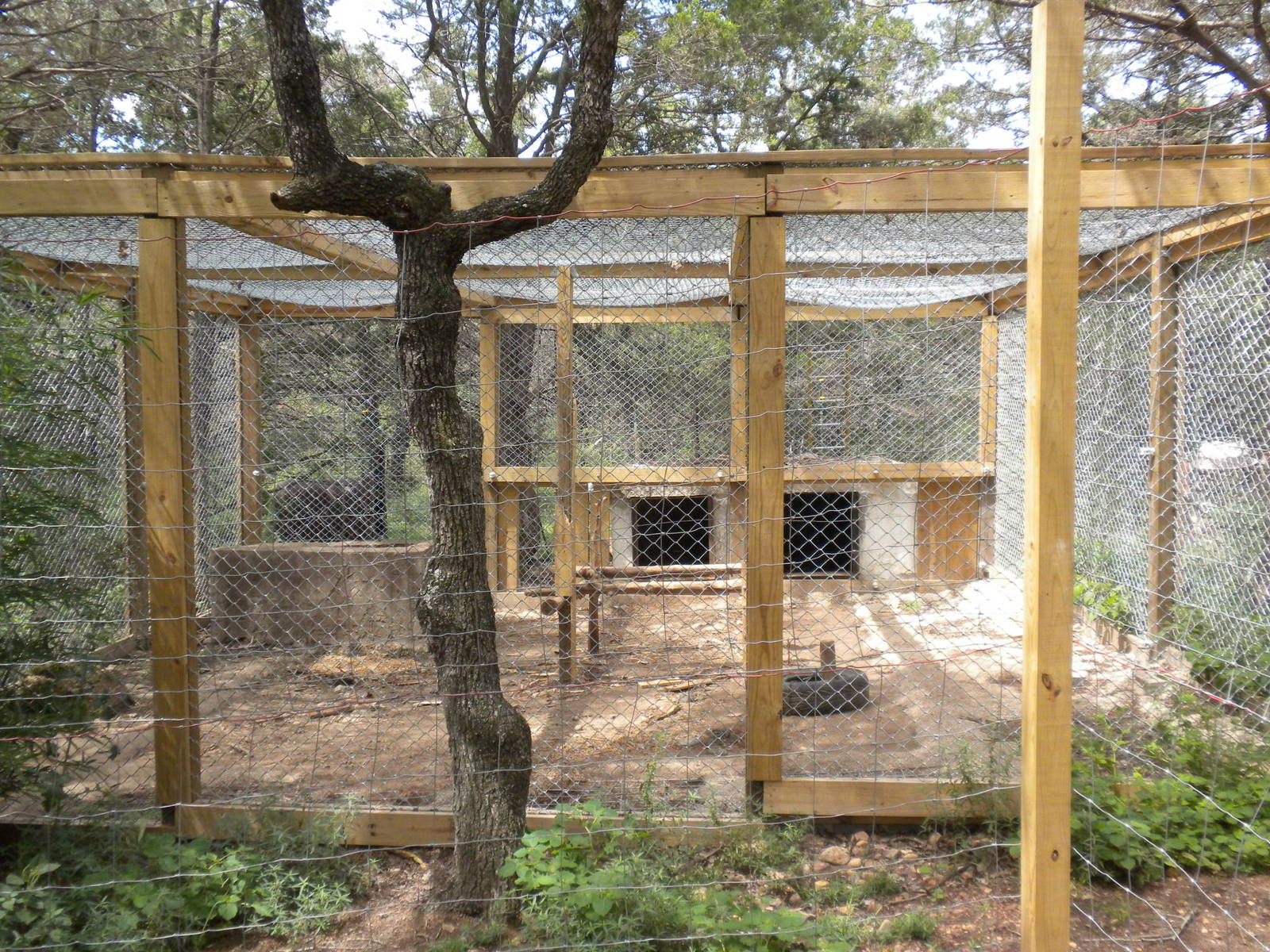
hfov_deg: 50.1
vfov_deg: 38.7
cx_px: 635
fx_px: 1357
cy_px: 476
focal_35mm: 37
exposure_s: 1/453
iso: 198
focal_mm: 6.6
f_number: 3.5
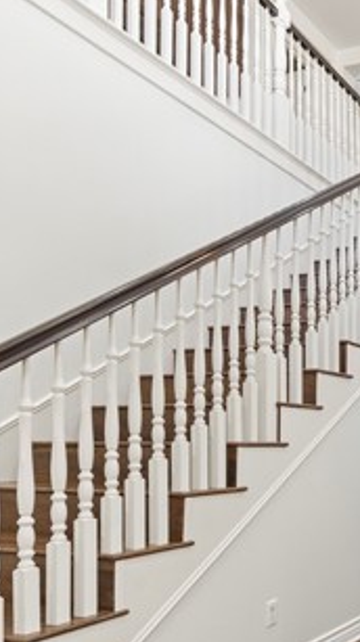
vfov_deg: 55.5
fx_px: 596
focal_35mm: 35
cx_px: 530
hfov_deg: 25.7
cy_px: 430
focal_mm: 16
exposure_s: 1/1.67
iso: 250
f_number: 8
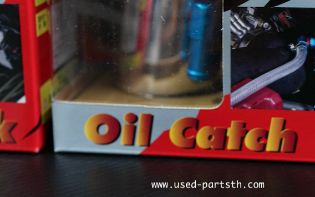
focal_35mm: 88
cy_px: 17
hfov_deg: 23.4
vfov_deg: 14.7
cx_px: 213
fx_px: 755
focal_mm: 35
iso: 800
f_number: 2
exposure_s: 1/40
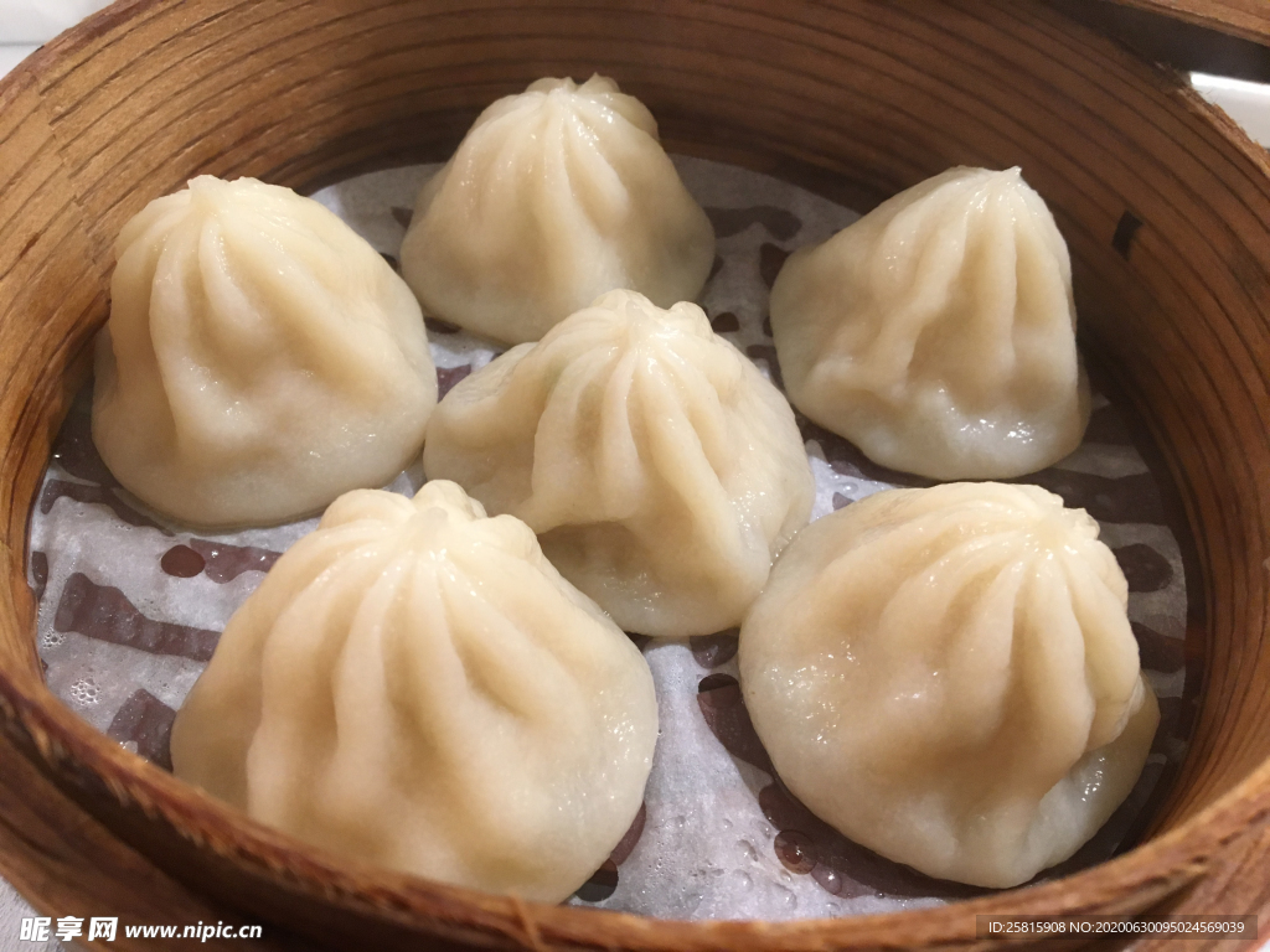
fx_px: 1064
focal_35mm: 29
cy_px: 476
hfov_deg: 61.7
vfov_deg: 48.2
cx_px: 635
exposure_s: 1/30
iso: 125
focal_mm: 4.15
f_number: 2.2
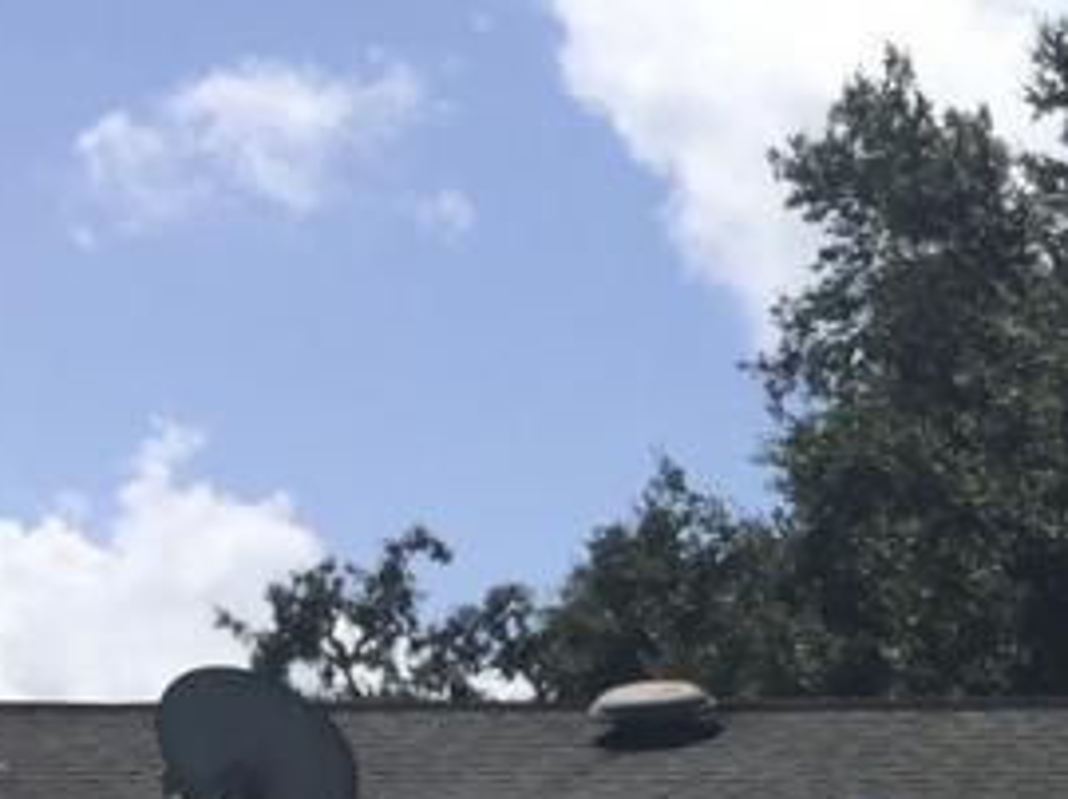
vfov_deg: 12.7
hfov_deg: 15.9
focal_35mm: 110
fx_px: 3391
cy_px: 1202
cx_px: 1744
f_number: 2.2
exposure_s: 1/2825
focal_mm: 4.15
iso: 32
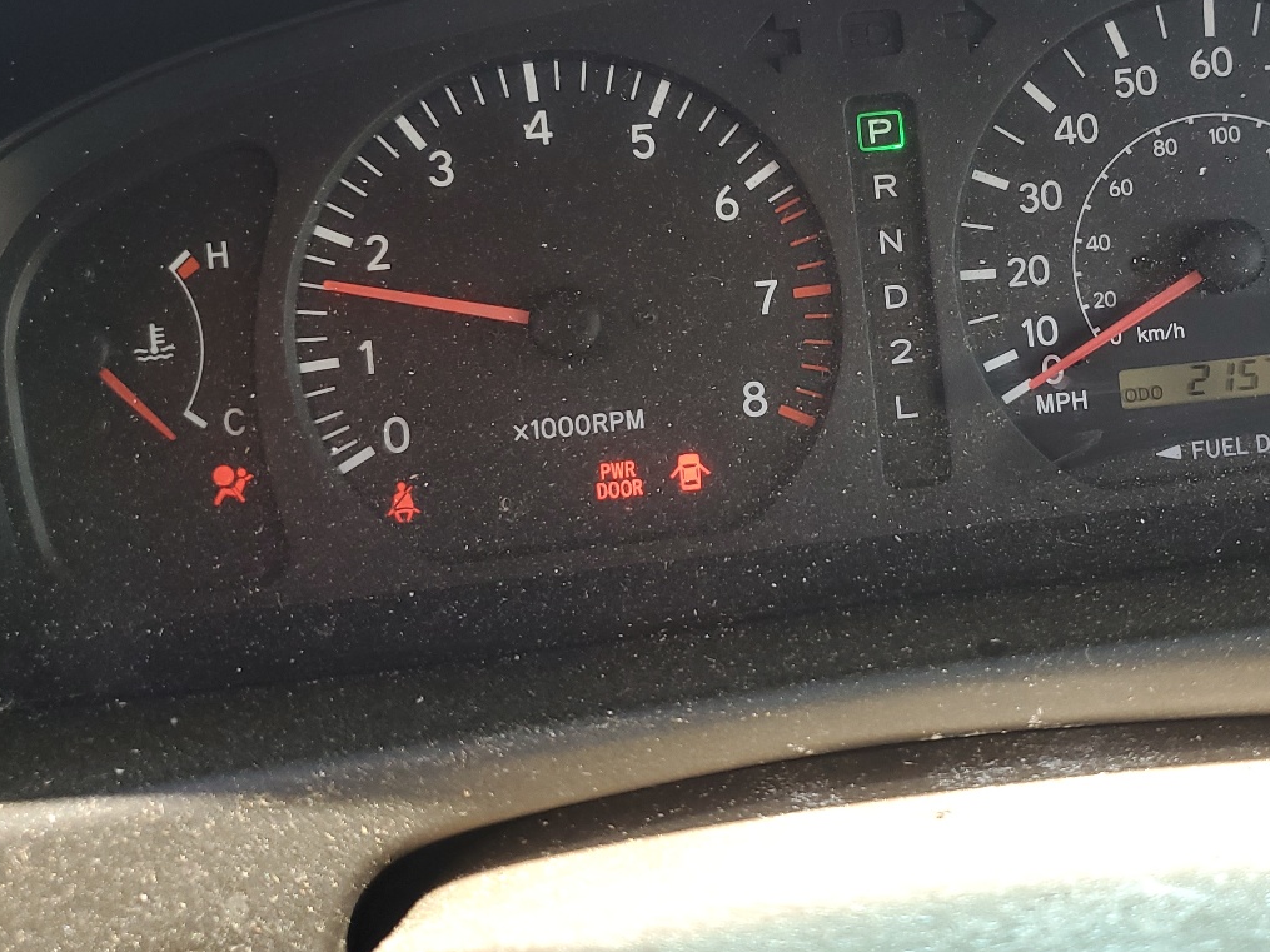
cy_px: 338
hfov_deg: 45.2
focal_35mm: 41
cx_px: 830
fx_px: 1504
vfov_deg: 34.9
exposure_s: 1/120
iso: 60
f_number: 1.5
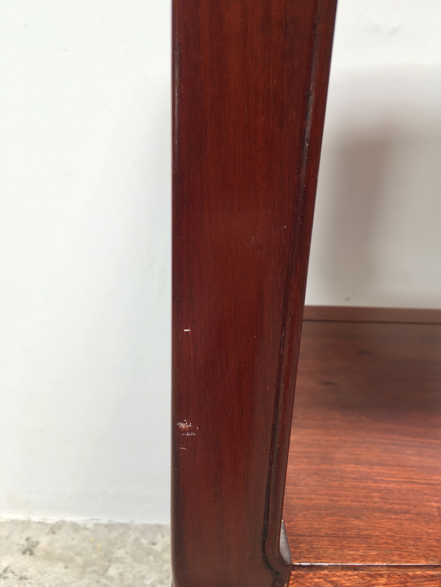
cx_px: 220
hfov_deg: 48.2
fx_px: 493
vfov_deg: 61.7
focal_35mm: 29
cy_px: 294
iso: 25
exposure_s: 1/33
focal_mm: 4.15
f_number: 2.2
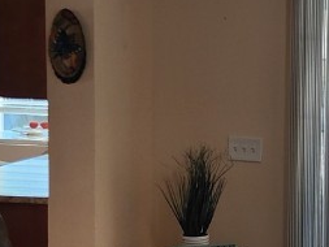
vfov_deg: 15.9
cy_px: 170
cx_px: 404
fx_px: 884
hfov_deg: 19.7
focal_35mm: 93
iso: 80
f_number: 1.8
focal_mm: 6.4
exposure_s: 1/120
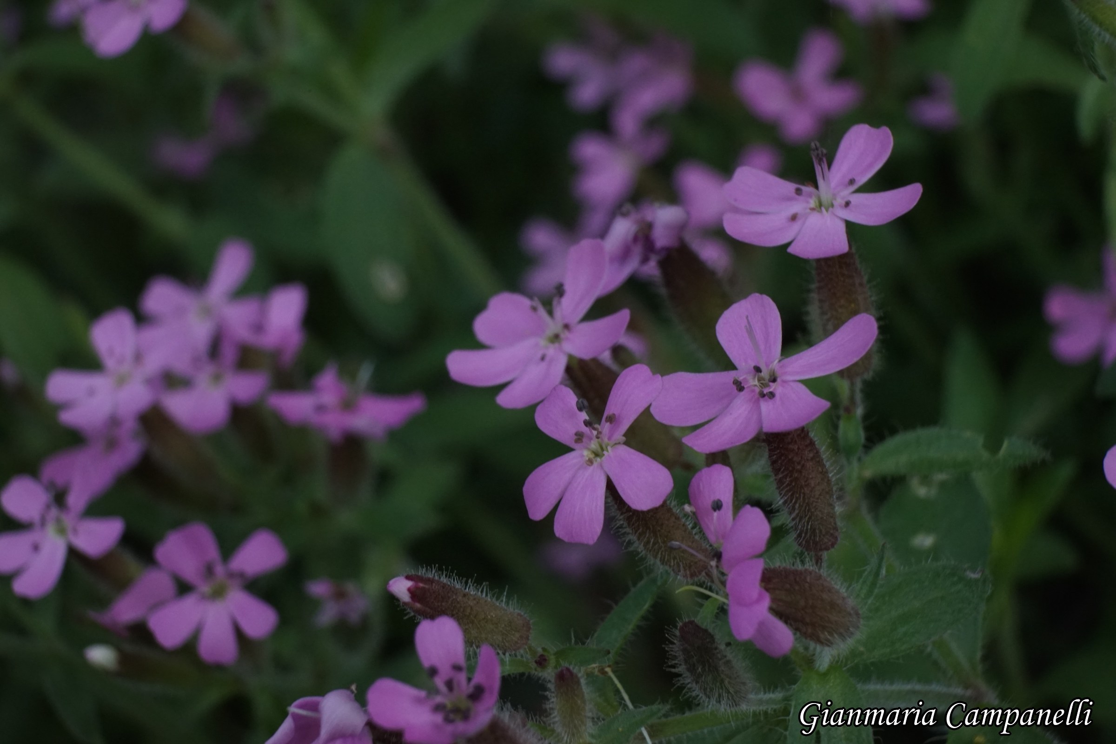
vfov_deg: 19.5
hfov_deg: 28.8
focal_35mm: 70
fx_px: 2170
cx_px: 558
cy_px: 372
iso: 1600
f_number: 20
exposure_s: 1/60
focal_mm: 70
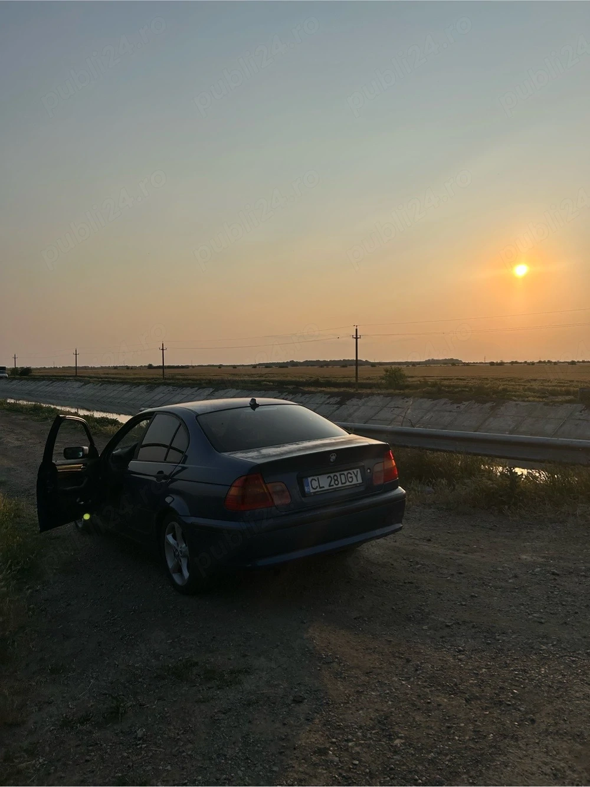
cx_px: 295
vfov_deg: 67.3
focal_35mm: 26
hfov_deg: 53.0
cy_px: 394
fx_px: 591
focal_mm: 5.7
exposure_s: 1/9434
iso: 50
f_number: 1.5
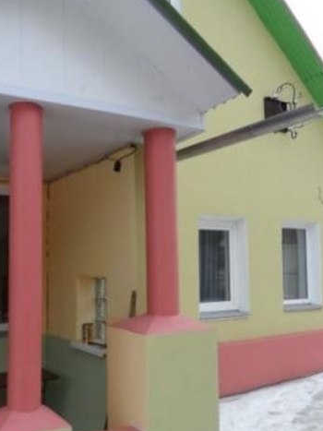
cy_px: 232
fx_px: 448
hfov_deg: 39.5
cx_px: 136
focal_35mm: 36
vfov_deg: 51.3
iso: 80
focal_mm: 4.9
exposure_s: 1/350
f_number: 3.1
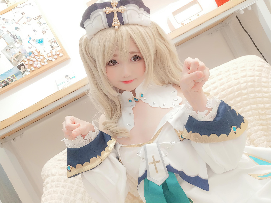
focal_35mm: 25
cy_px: 102
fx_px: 196
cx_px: 136
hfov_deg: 69.4
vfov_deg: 54.9
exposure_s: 1/25
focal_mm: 4.36
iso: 125
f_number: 1.8
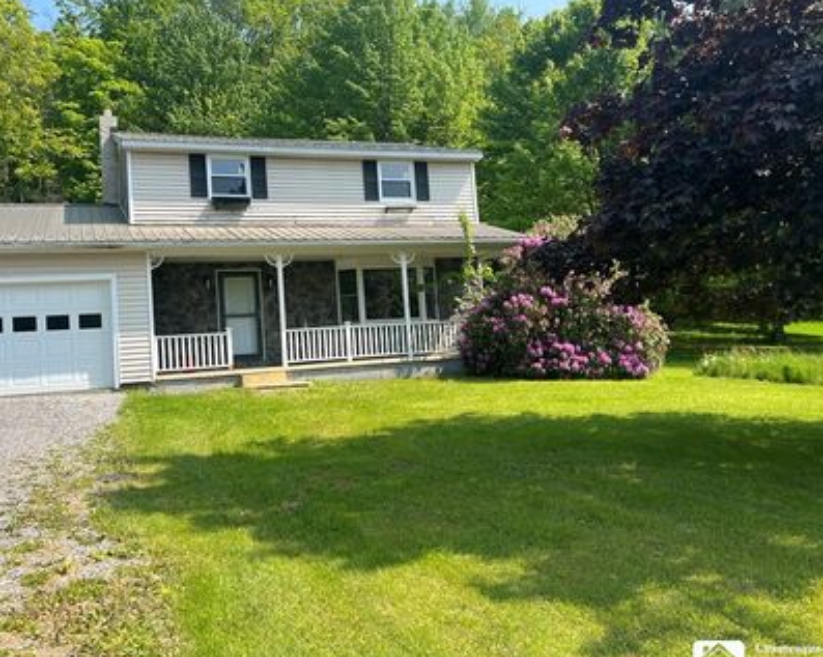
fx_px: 779
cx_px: 381
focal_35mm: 32
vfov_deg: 45.7
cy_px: 304
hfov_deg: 55.6
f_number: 1.5
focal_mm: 5.7
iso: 50
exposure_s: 1/2045
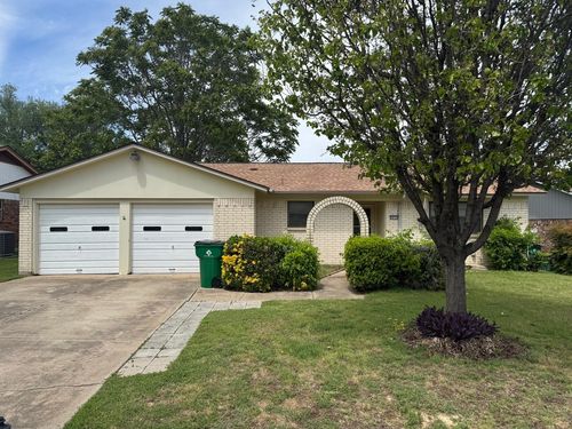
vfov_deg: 56.8
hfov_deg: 71.6
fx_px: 397
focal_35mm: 24
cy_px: 214
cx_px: 286
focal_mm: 6.76
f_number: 1.78
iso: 80
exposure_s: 1/3802
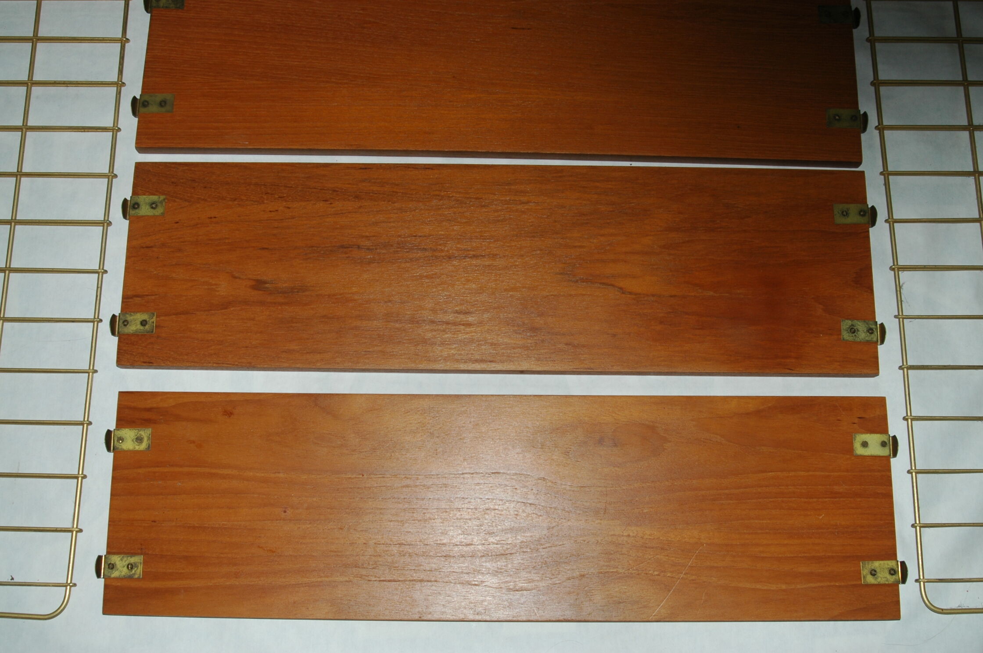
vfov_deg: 31.8
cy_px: 326
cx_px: 492
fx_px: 1145
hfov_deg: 46.4
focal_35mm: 42
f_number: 5.6
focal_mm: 28
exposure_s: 1/125
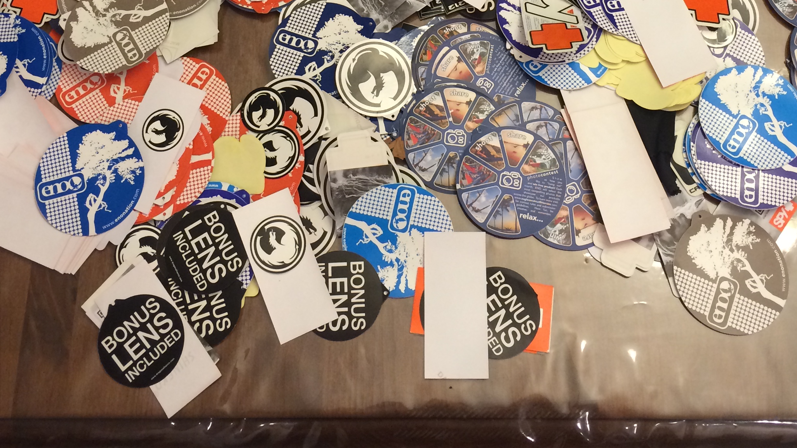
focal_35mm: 52
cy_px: -56
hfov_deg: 39.9
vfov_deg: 21.7
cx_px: 406
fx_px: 1099
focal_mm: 4.12
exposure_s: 1/30
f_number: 2.2
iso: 125
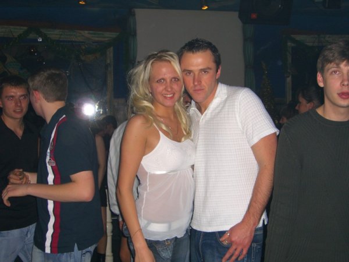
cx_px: 174
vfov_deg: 31.5
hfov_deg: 41.2
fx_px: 464
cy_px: 131
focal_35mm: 46
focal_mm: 9.5
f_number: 3.1
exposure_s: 1/60
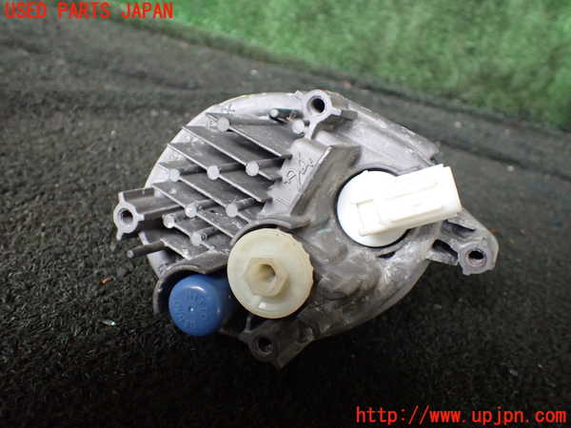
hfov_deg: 60.0
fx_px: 495
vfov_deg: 46.8
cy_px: 214
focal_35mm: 30
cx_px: 286
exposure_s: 1/125
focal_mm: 5.4
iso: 500
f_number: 2.3
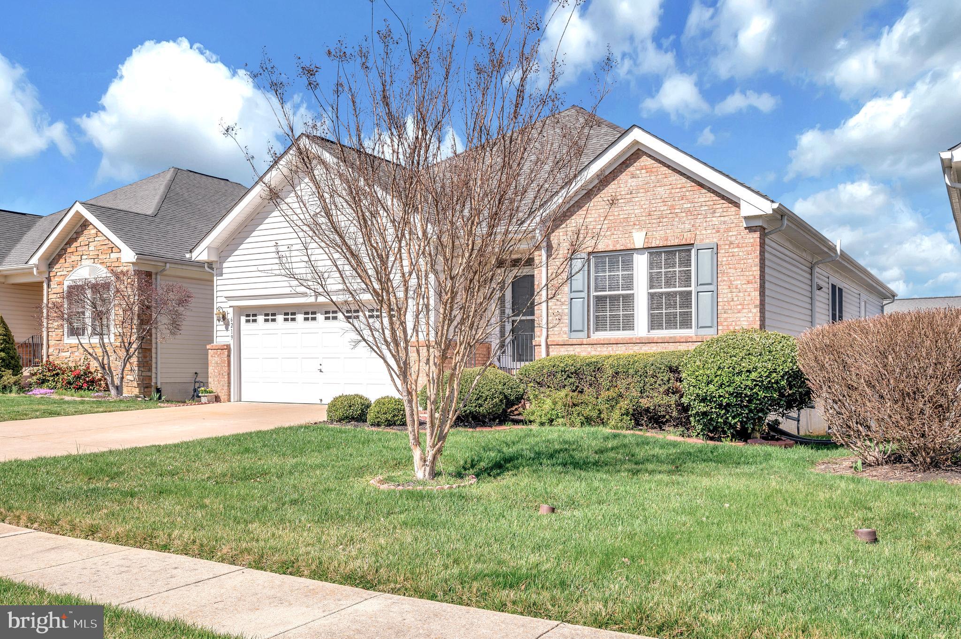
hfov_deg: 62.0
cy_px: 320
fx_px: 800
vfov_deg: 43.5
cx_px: 480
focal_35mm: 30
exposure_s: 1/400
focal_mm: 30
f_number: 8
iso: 100
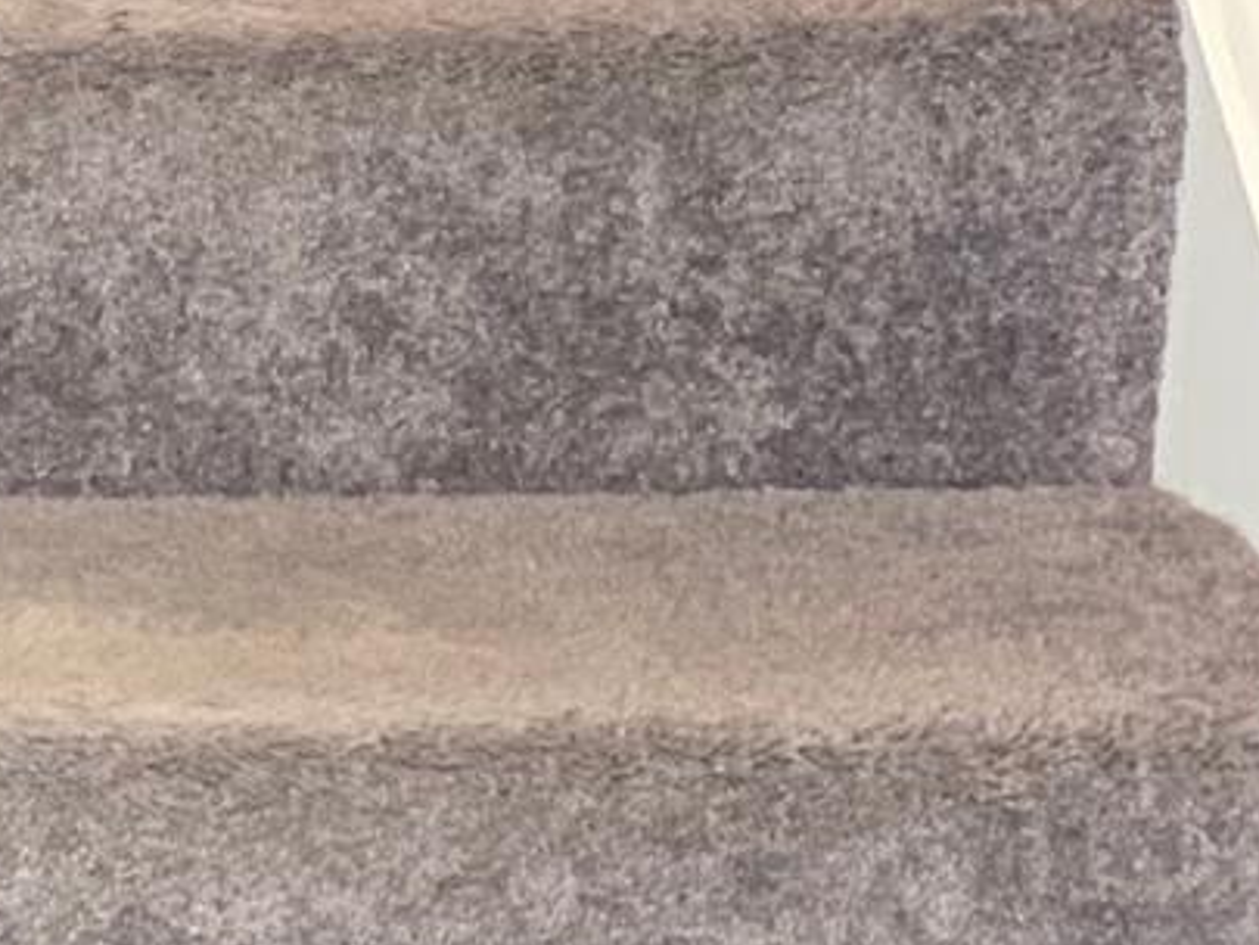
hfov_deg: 7.1
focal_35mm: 263
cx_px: -1837
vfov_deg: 5.5
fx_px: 9568
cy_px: -1212
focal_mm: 6
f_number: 2.4
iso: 200
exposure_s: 1/60
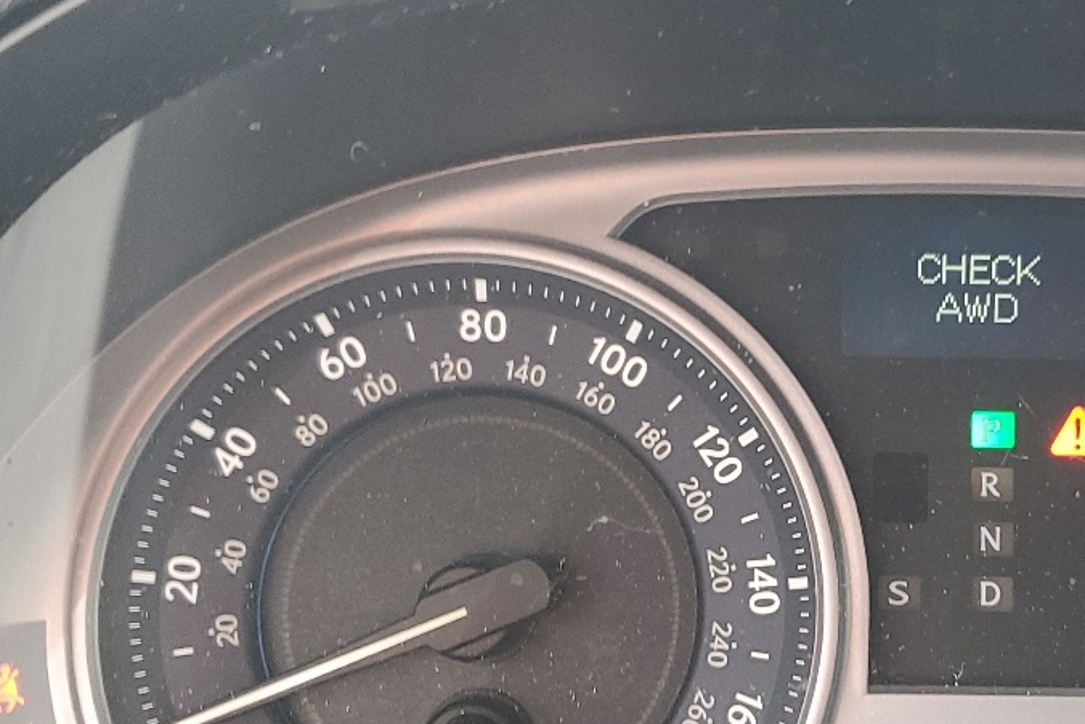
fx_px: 1929
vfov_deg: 21.2
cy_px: 498
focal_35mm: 64
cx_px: 860
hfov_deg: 30.7
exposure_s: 1/60.2
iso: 105
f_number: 1.5
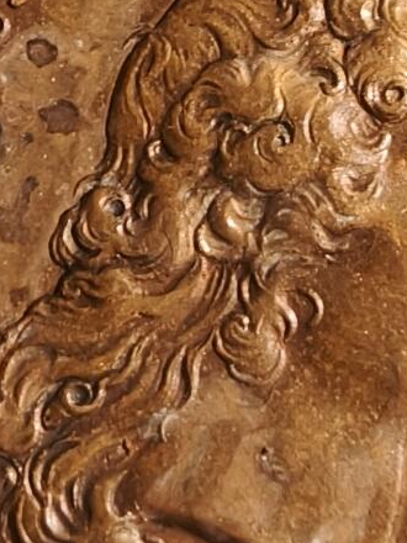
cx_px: 427
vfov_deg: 20.8
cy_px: 354
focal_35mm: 94
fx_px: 1474
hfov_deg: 15.4
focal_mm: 2.32
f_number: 2
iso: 160
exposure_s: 1/50
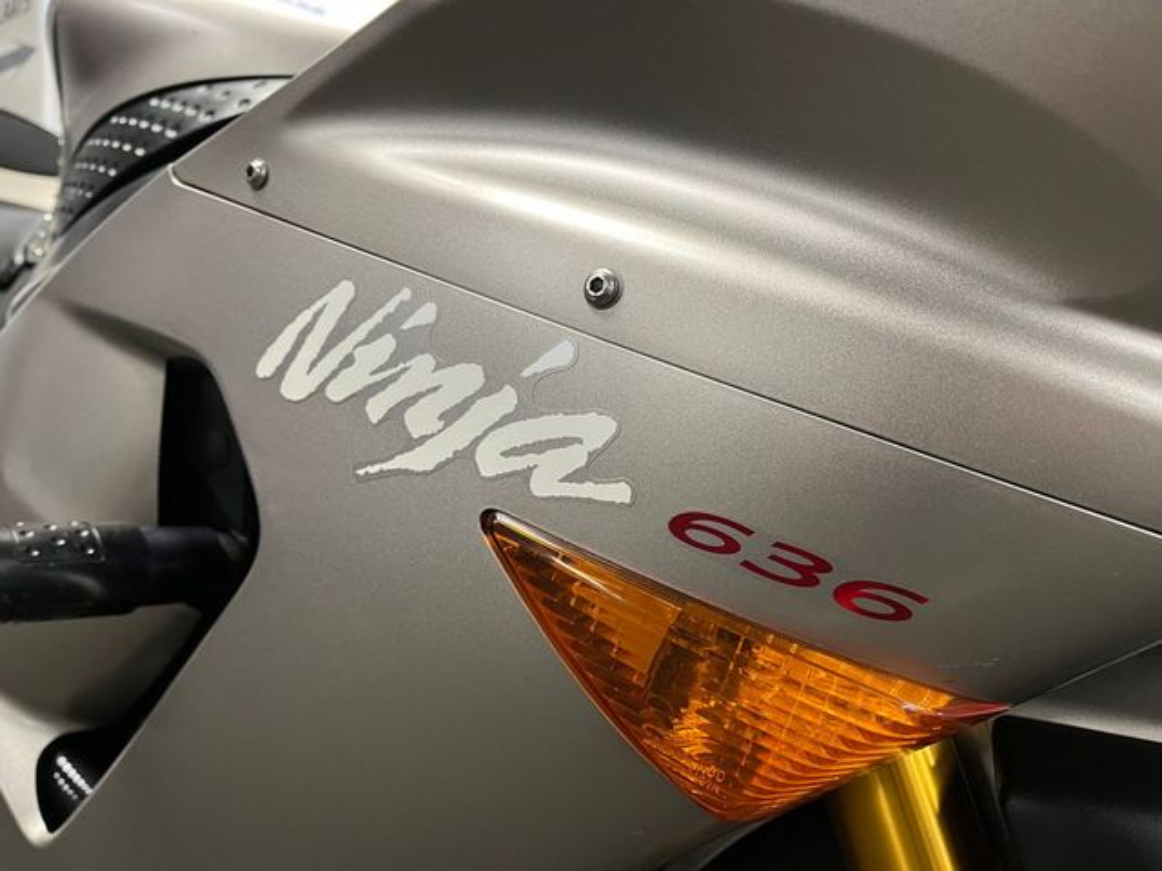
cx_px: 581
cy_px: 436
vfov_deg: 53.1
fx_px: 873
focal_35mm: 26
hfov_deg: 67.3
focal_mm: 5.1
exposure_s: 1/50
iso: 160
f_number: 1.6
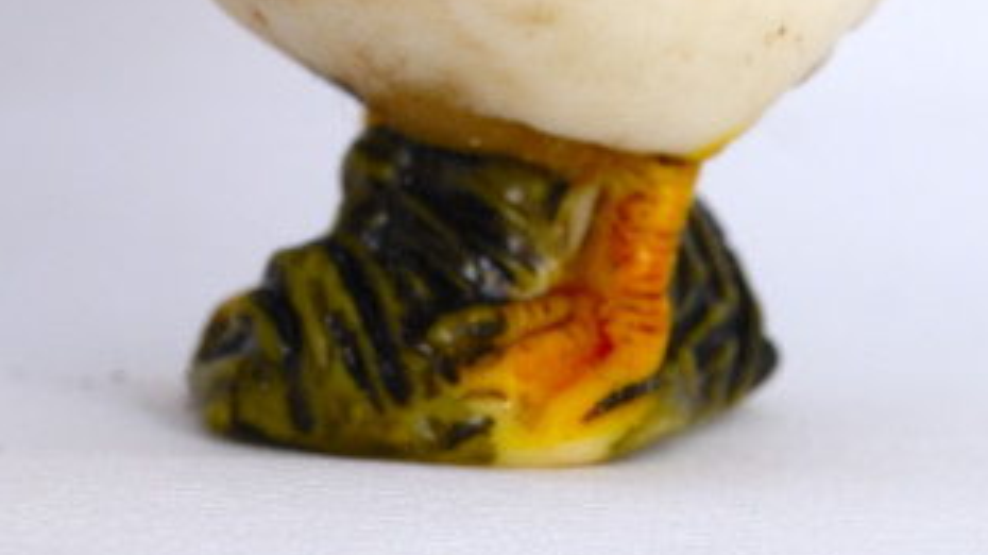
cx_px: 252
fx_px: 11164
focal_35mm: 426
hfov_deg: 5.1
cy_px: -175
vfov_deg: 2.8
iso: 200
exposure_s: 1/200
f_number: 22
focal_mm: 105
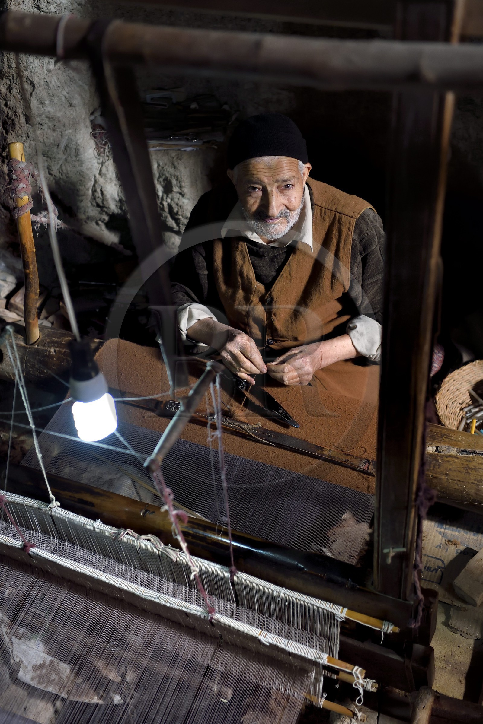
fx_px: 906
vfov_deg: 43.6
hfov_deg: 29.9
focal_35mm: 45
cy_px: 362
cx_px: 242
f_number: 2.8
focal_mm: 45
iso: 1600
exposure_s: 1/320
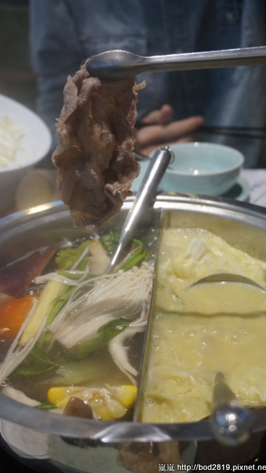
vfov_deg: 44.1
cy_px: 240
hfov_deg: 25.7
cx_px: 139
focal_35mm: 47
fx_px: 584
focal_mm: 29
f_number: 4.5
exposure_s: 1/60
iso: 1000
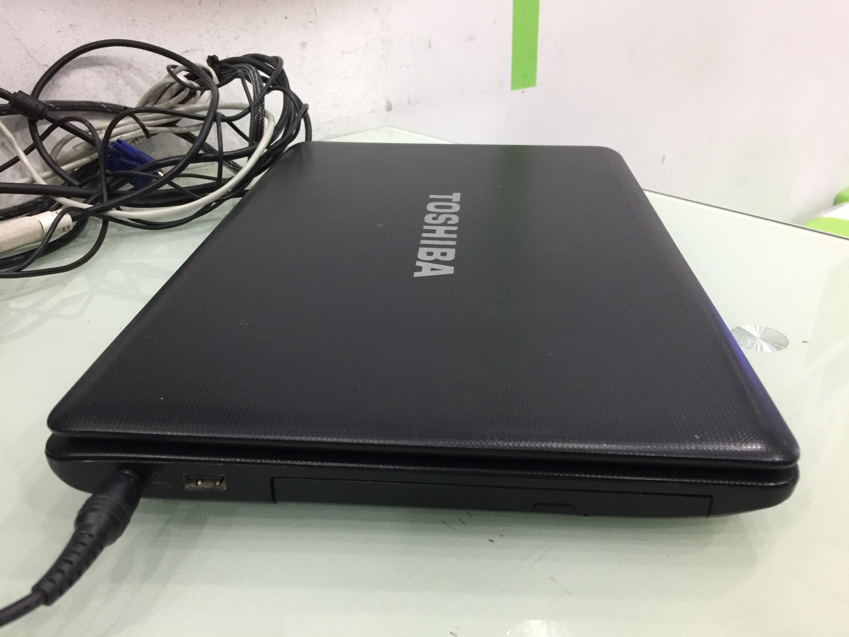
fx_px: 711
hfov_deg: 61.7
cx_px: 424
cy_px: 318
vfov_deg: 48.2
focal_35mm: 29
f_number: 2.2
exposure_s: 1/33
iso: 160
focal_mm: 4.15
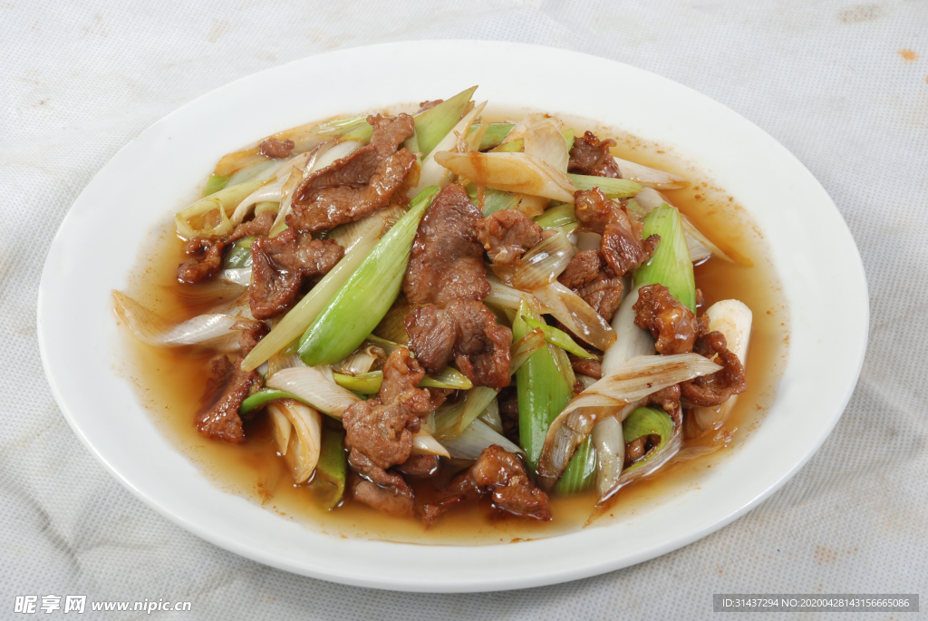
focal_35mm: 112
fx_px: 2903
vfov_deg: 12.2
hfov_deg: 18.2
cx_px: 464
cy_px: 310
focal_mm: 75
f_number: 16
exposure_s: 1/125
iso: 125
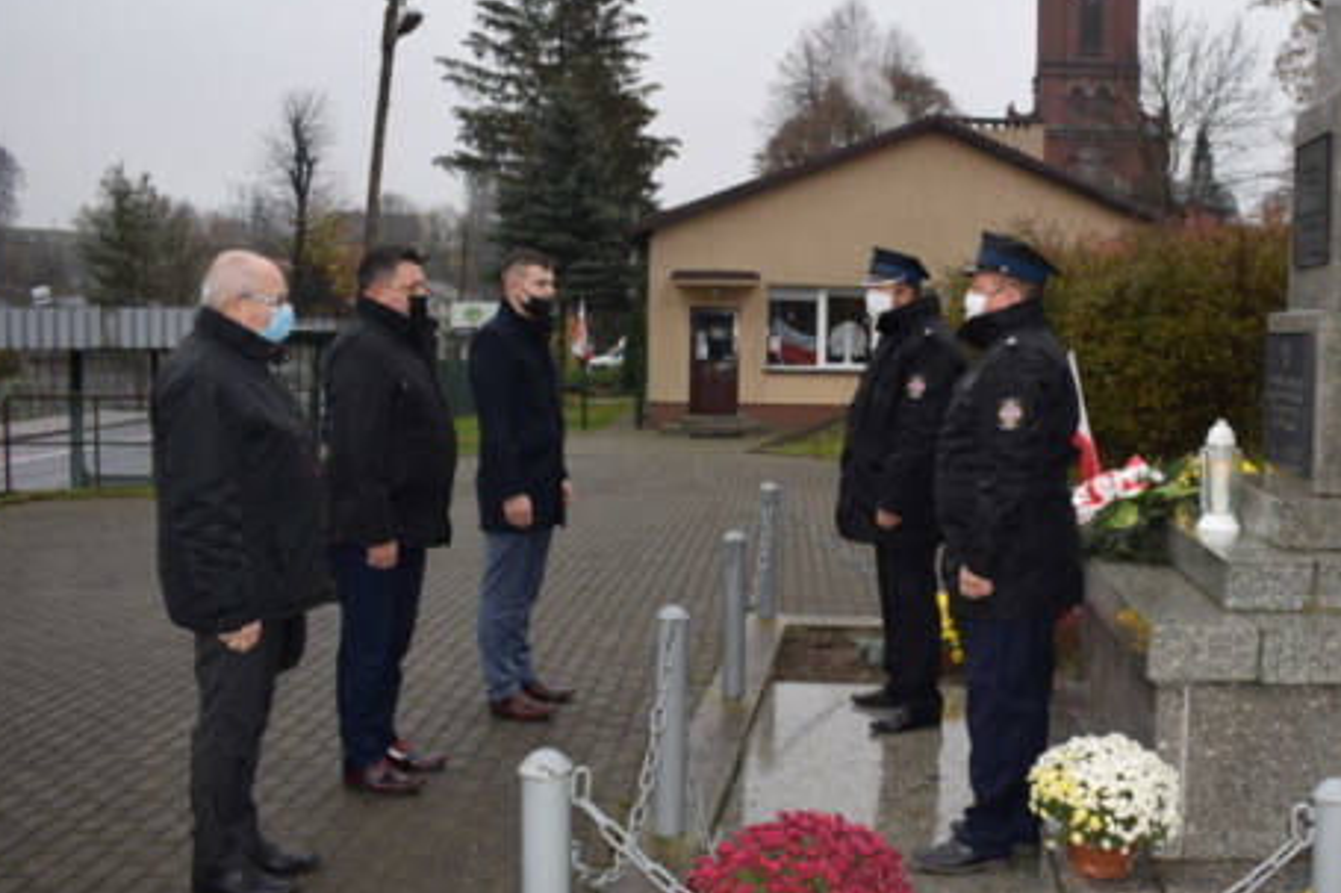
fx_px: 1415
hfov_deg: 49.8
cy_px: 376
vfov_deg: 35.0
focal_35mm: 38
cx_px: 902
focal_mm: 18
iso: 250
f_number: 5.6
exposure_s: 1/125
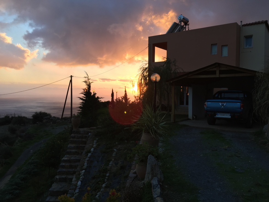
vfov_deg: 48.2
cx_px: 134
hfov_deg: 61.7
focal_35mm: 29
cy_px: 101
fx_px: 225
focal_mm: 4.15
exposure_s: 1/170
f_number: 2.2
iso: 32
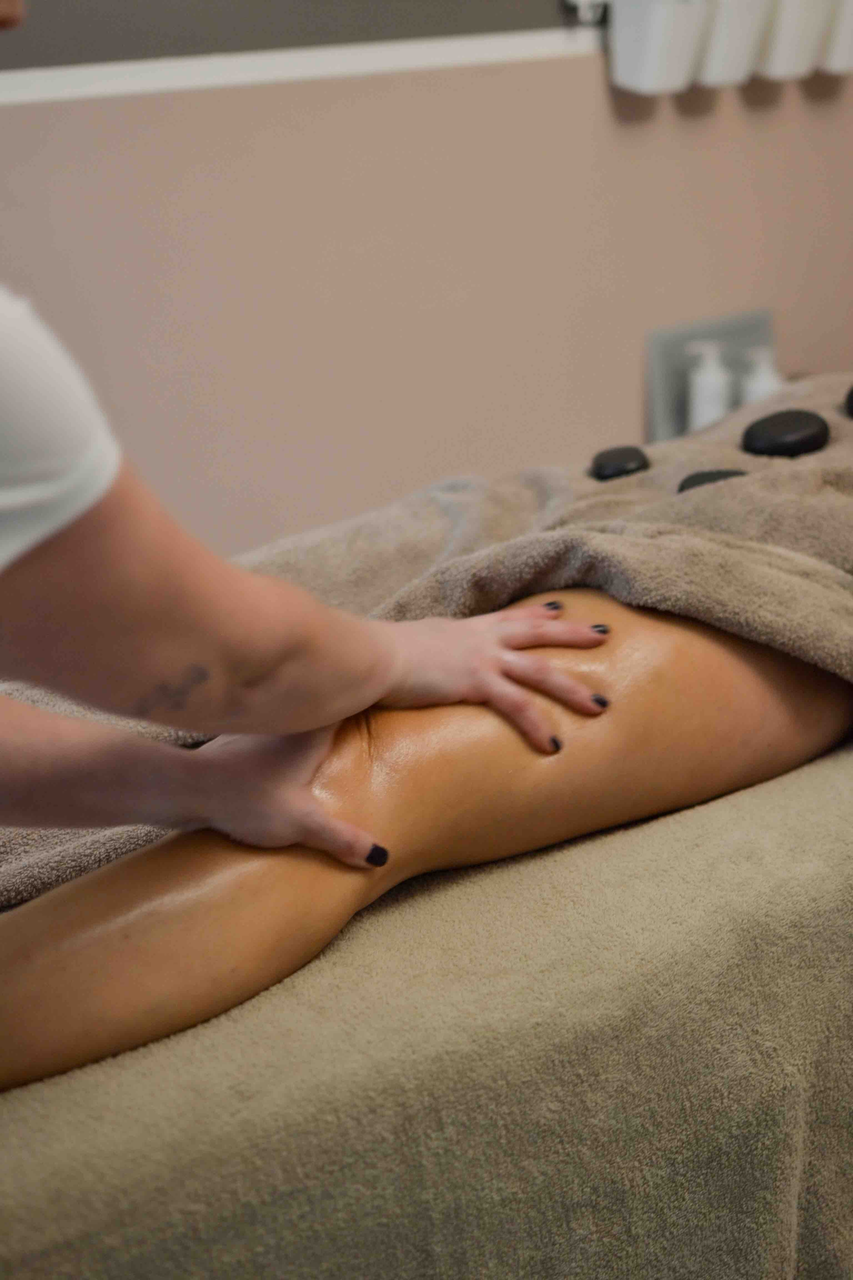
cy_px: 640
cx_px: 426
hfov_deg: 25.8
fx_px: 1866
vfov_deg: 37.9
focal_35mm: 52
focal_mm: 35
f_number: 1.8
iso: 720
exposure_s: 1/60
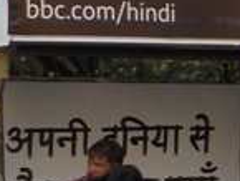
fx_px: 1450
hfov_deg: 9.2
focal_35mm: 209
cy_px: 169
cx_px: 387
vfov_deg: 7.1
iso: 125
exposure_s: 1/250
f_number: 3.7
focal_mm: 5.2
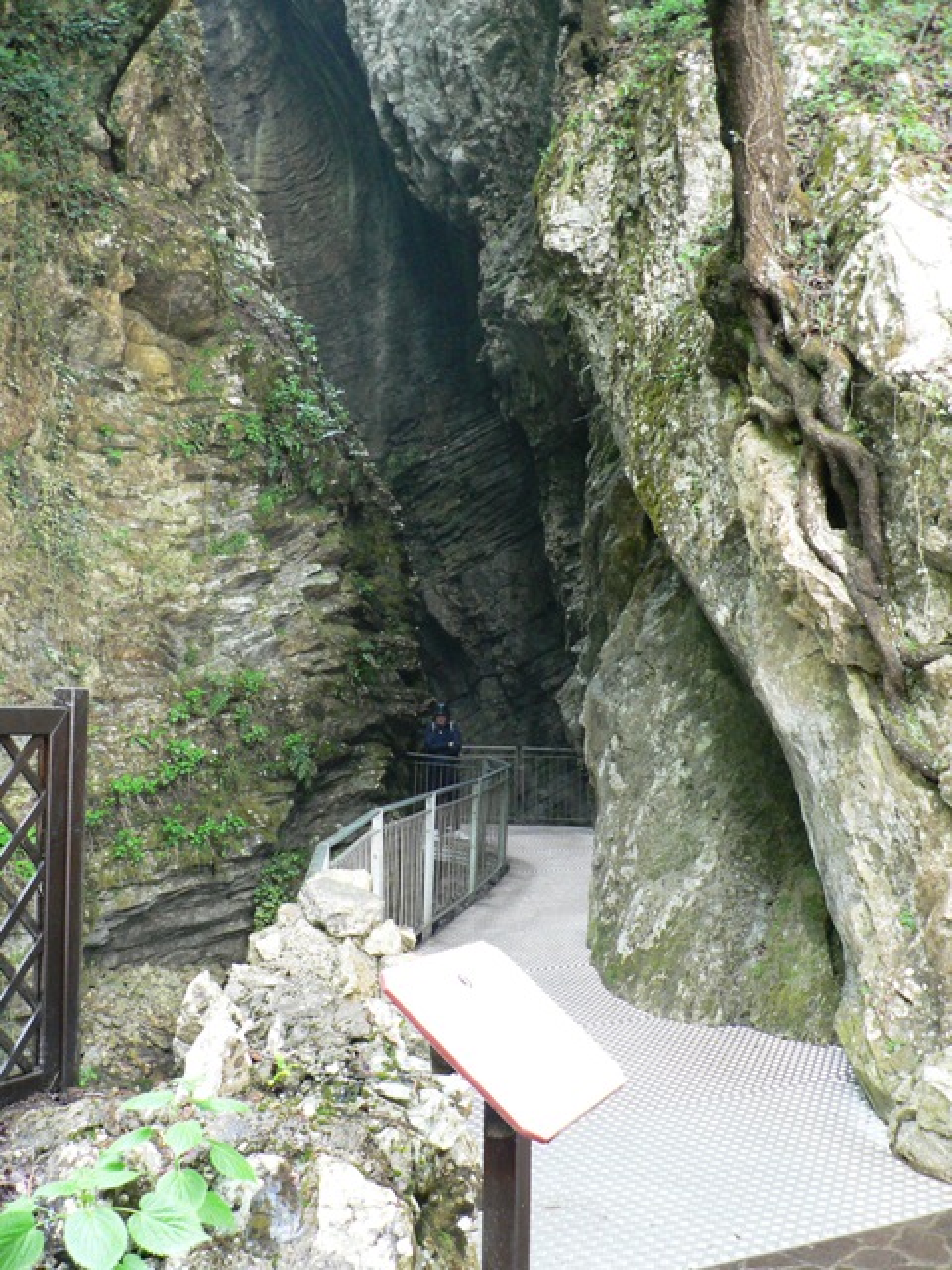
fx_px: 1320
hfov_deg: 39.7
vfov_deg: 51.4
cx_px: 476
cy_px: 635
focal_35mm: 36
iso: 200
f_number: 2.8
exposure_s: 1/25
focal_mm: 6
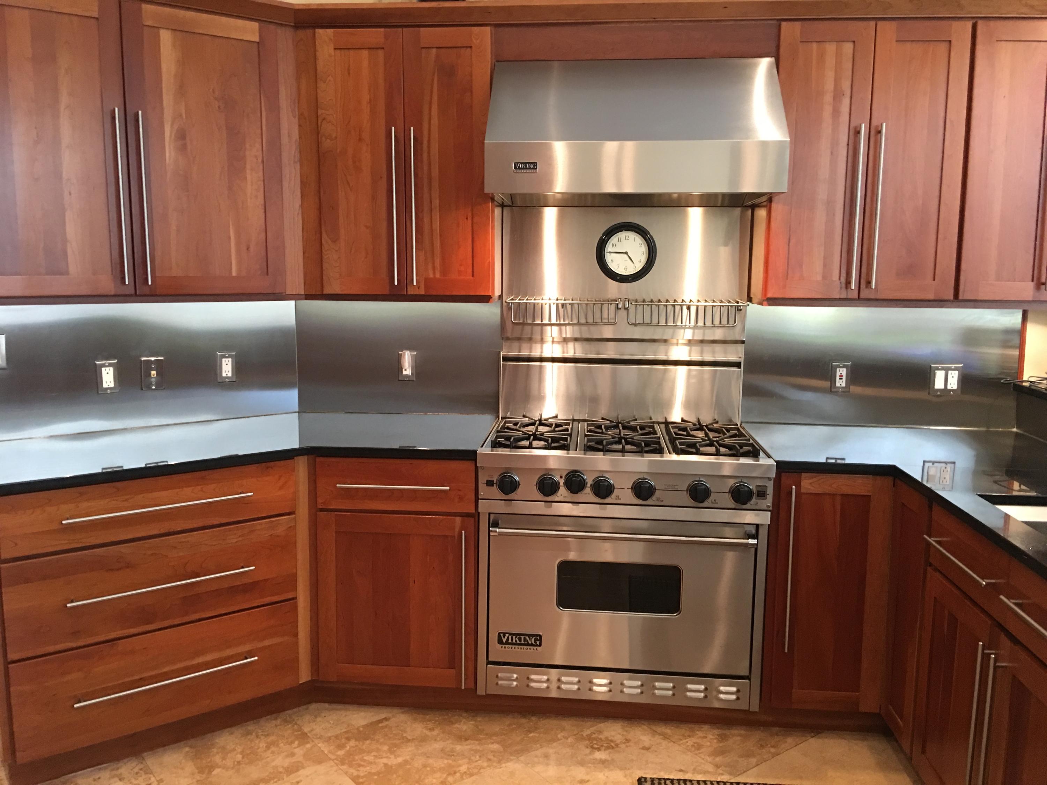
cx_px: 524
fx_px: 877
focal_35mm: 29
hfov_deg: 61.7
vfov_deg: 48.2
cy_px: 392
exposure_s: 1/15
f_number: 2.2
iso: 100
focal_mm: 4.15
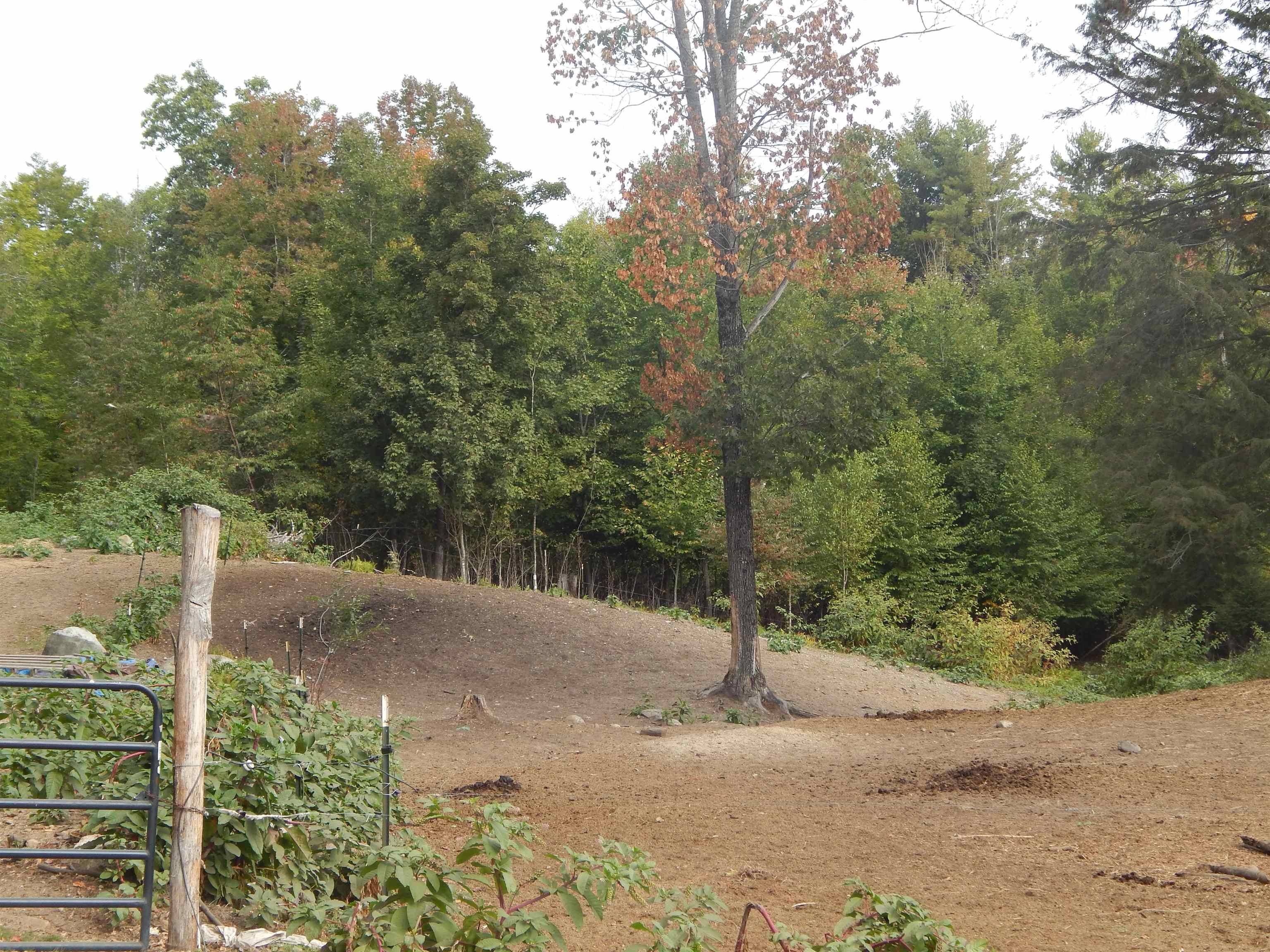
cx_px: 635
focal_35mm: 76
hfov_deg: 25.7
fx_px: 2788
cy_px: 476
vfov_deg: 19.4
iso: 125
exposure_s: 1/250
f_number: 4.2
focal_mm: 13.5
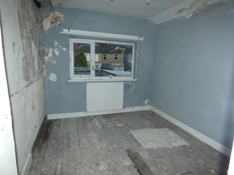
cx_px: 117
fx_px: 135
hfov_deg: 81.7
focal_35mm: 20
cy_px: 88
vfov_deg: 66.0
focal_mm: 3.6
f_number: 2.8
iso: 80
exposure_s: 1/125
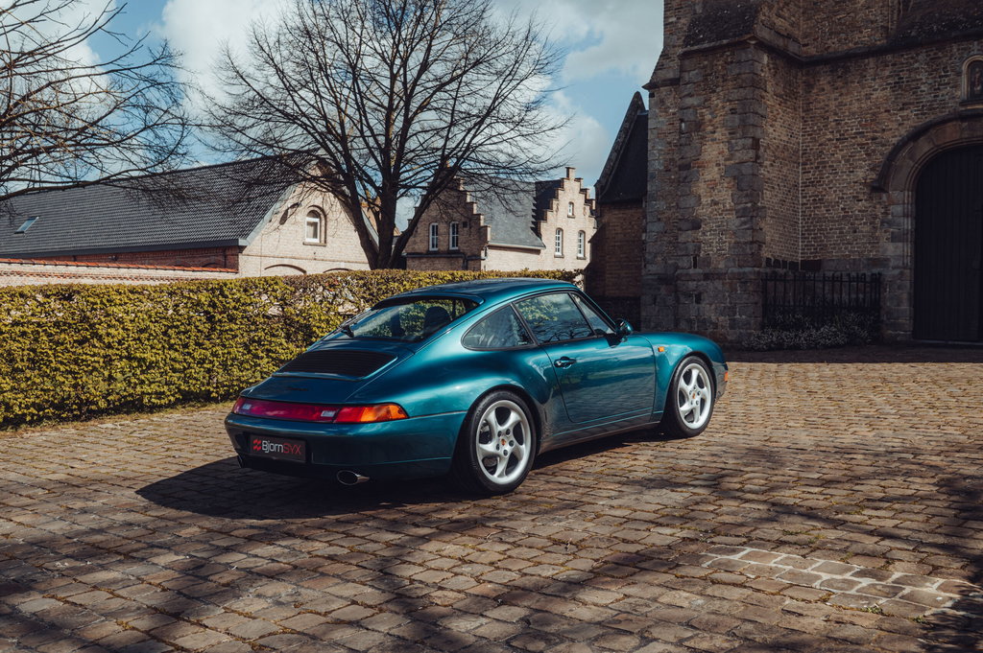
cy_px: 326
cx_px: 492
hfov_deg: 53.2
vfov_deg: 36.8
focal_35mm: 36
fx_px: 982
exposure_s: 1/250
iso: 200
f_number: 7.1
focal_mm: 36
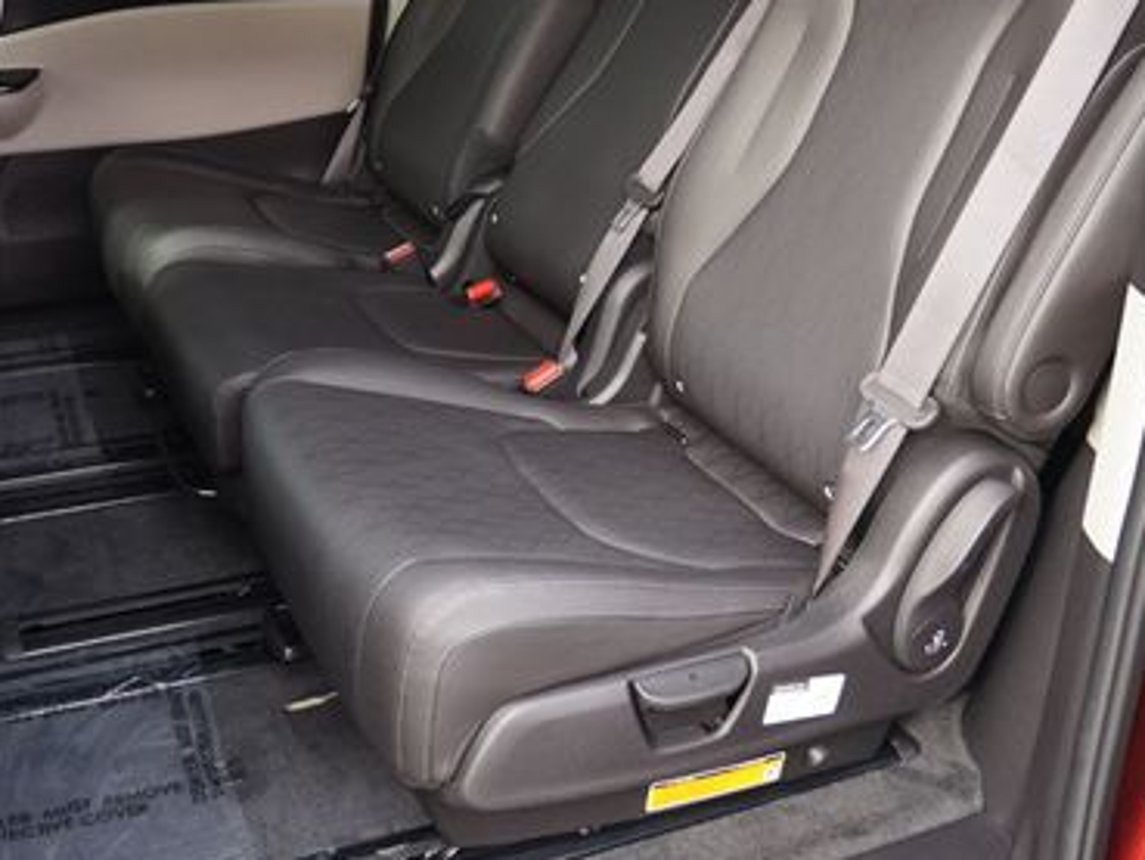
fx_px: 1324
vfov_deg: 35.4
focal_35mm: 40
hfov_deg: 46.1
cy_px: 239
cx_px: 391
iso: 320
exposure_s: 1/160
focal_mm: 16
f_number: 4
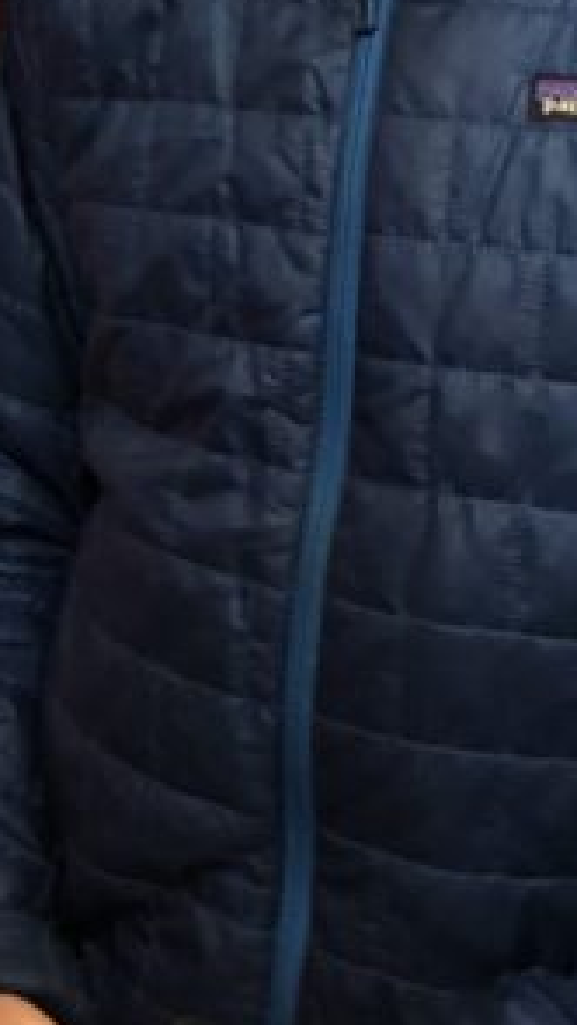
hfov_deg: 10.6
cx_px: -535
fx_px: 2882
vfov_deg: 18.6
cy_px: -358
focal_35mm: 106
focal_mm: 3.99
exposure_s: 1/15
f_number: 1.8
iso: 50
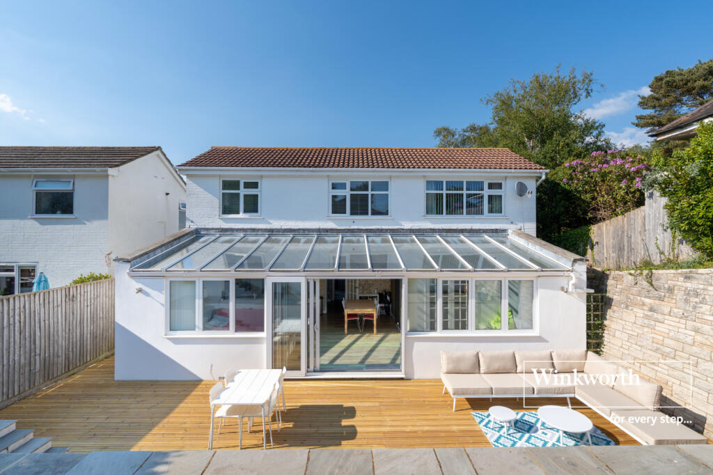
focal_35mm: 16
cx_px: 356
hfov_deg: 96.8
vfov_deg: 73.7
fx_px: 317
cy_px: 238
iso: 100
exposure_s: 1/320
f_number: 8
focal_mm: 16
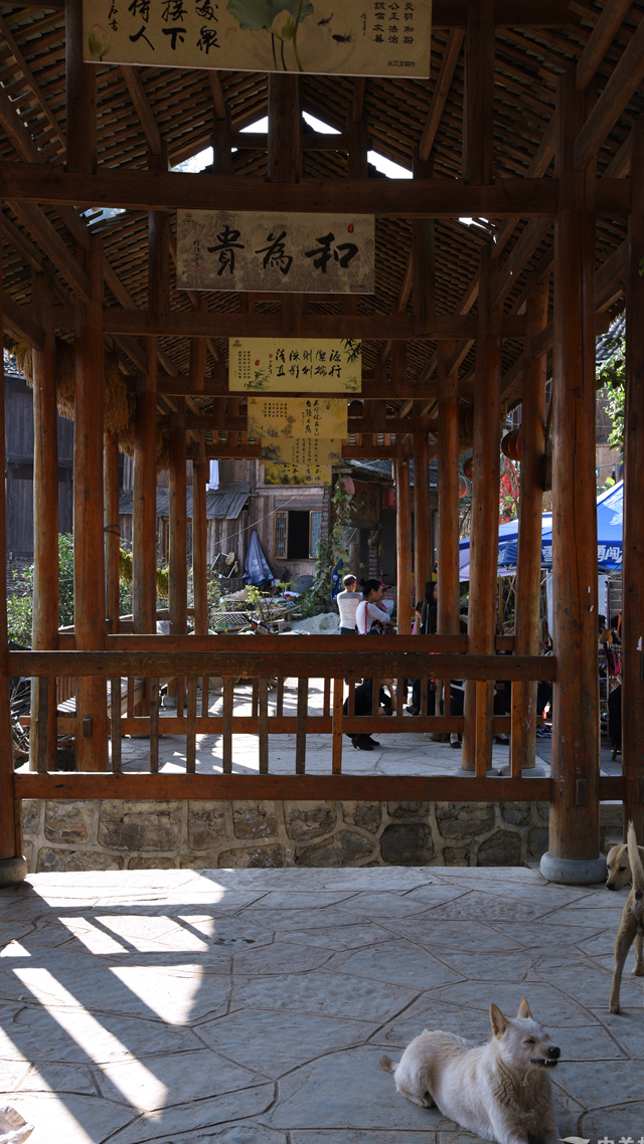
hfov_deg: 28.3
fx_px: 1275
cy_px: 596
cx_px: 358
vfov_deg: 48.3
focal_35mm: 42
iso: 100
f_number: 8
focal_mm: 38
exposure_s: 1/60
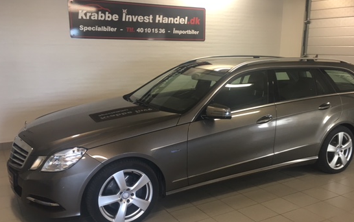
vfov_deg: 35.3
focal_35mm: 36
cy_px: 127
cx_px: 200
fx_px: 348
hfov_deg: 53.8
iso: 100
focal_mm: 4.15
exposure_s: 1/33
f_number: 2.2
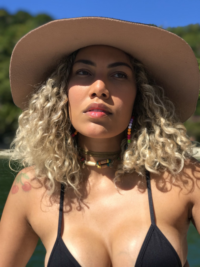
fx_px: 439
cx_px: 100
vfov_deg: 33.8
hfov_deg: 25.7
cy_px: 134
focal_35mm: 57
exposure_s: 1/651
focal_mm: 6.6
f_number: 2.8
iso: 20
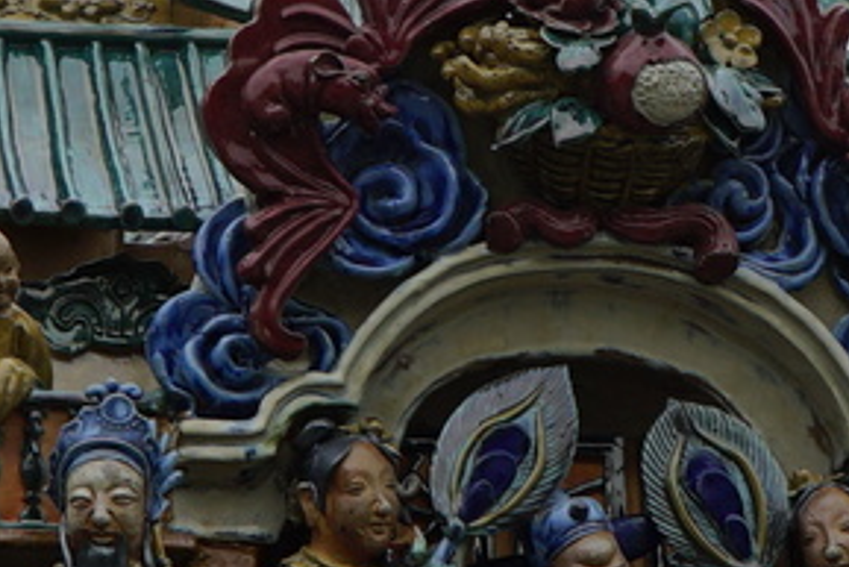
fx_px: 5615
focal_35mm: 238
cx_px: 574
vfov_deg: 5.8
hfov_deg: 8.6
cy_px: -41
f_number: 13
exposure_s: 1/80
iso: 100
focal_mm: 46
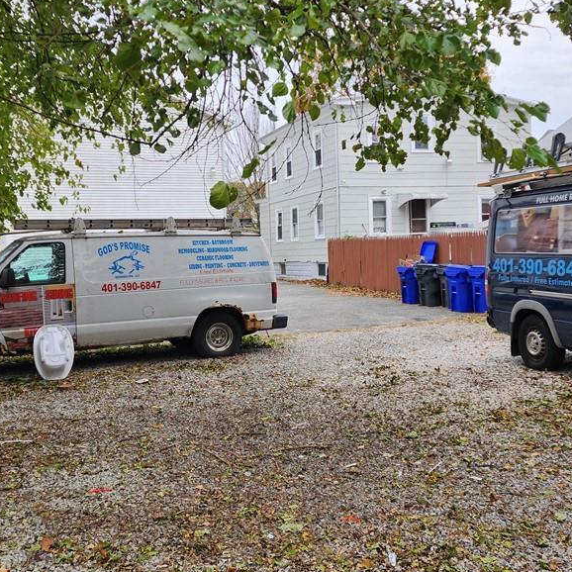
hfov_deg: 46.0
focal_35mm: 36
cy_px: 249
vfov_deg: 45.9
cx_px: 290
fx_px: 673
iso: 20
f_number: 1.8
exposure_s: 1/180
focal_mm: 6.4
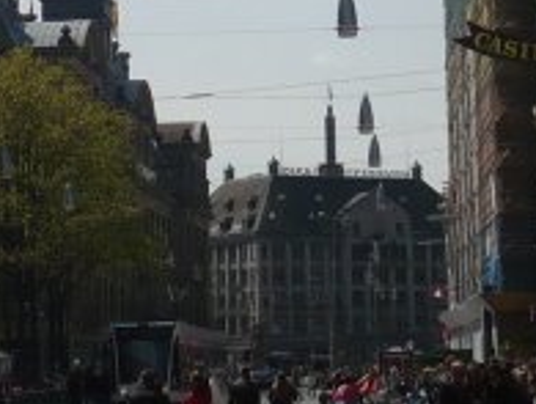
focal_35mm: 174
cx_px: 181
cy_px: -87
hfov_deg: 11.3
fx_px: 2699
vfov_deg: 8.5
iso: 100
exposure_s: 1/400
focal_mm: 8.3
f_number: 10
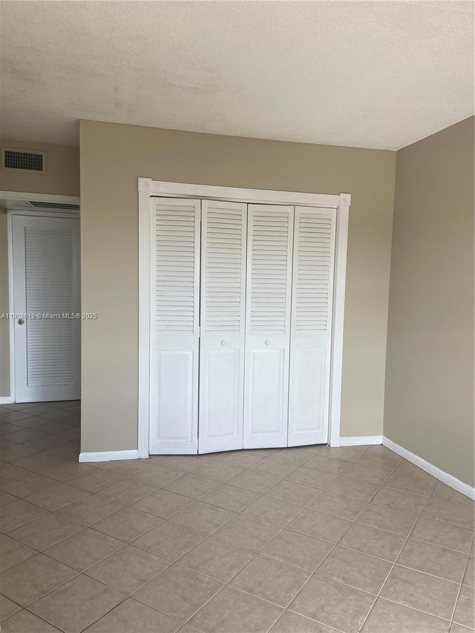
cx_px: 238
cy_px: 316
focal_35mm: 26
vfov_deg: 67.3
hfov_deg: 53.1
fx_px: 476
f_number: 1.6
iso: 32
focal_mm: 4.2
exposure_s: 1/361
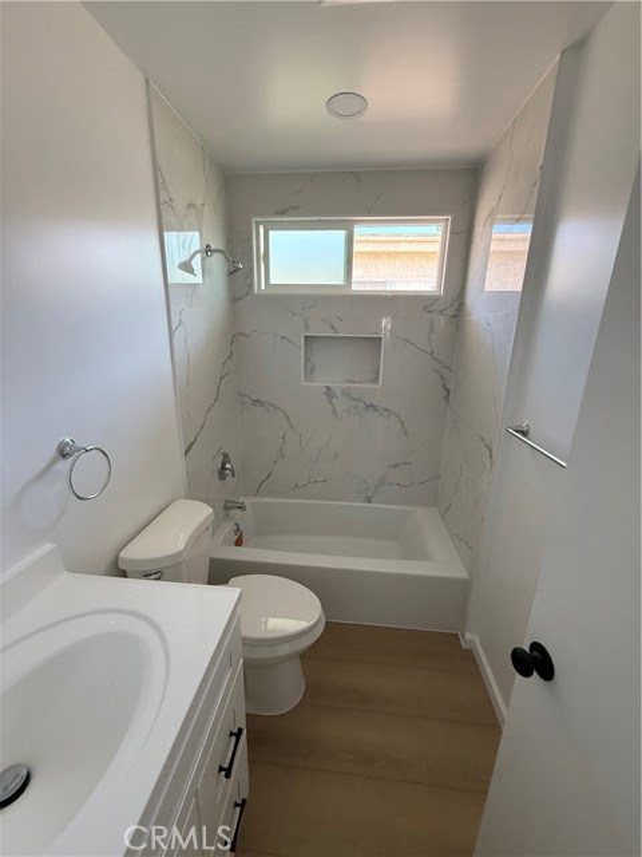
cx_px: 321
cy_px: 428
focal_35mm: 14
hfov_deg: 85.7
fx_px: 346
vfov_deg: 102.1
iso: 320
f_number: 2.2
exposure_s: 1/99
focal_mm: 2.22
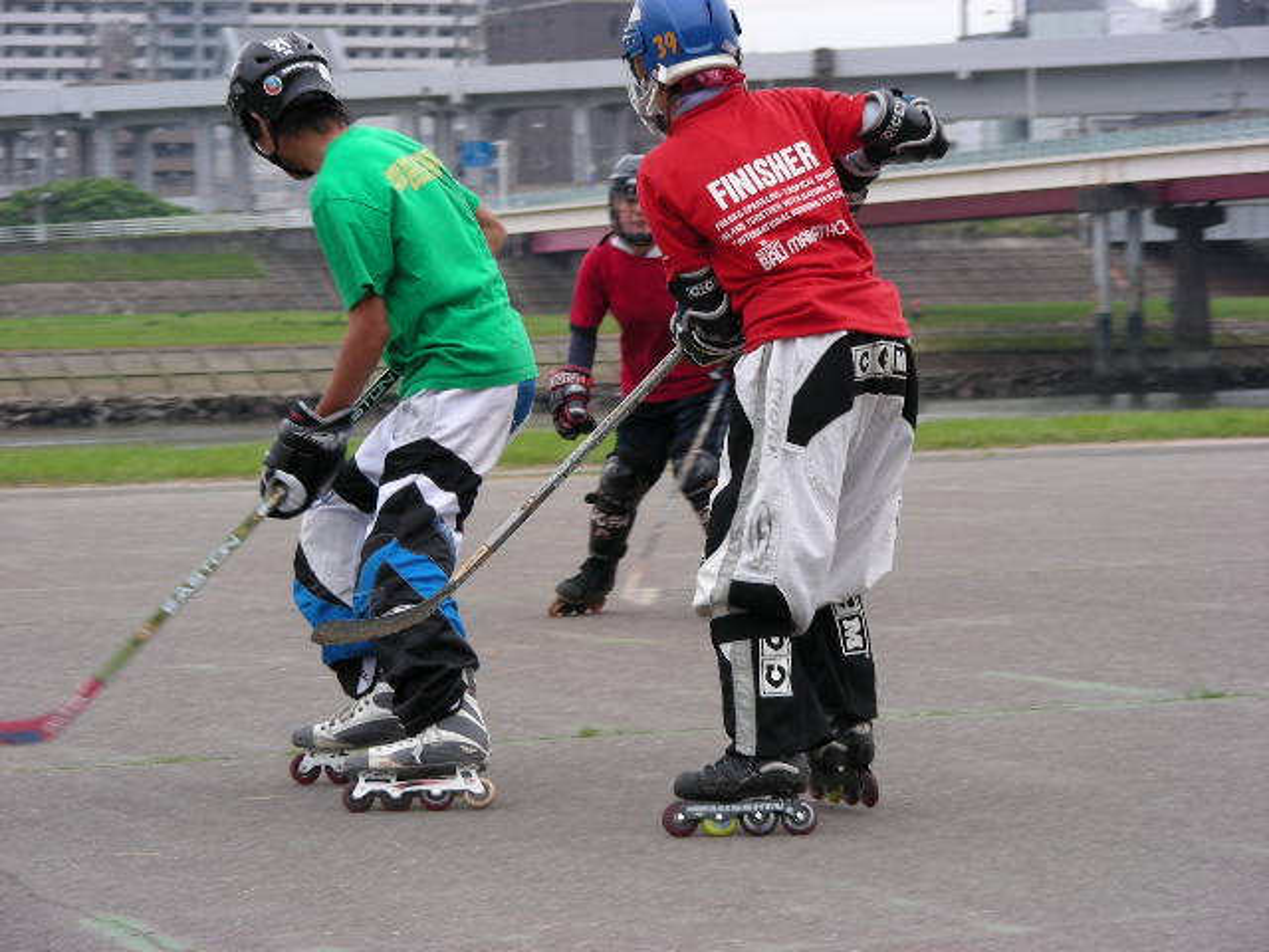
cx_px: 634
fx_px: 4143
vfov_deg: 13.1
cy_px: 476
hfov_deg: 17.4
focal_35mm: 113
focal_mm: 18.9
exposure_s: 1/140
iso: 50
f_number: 3.5
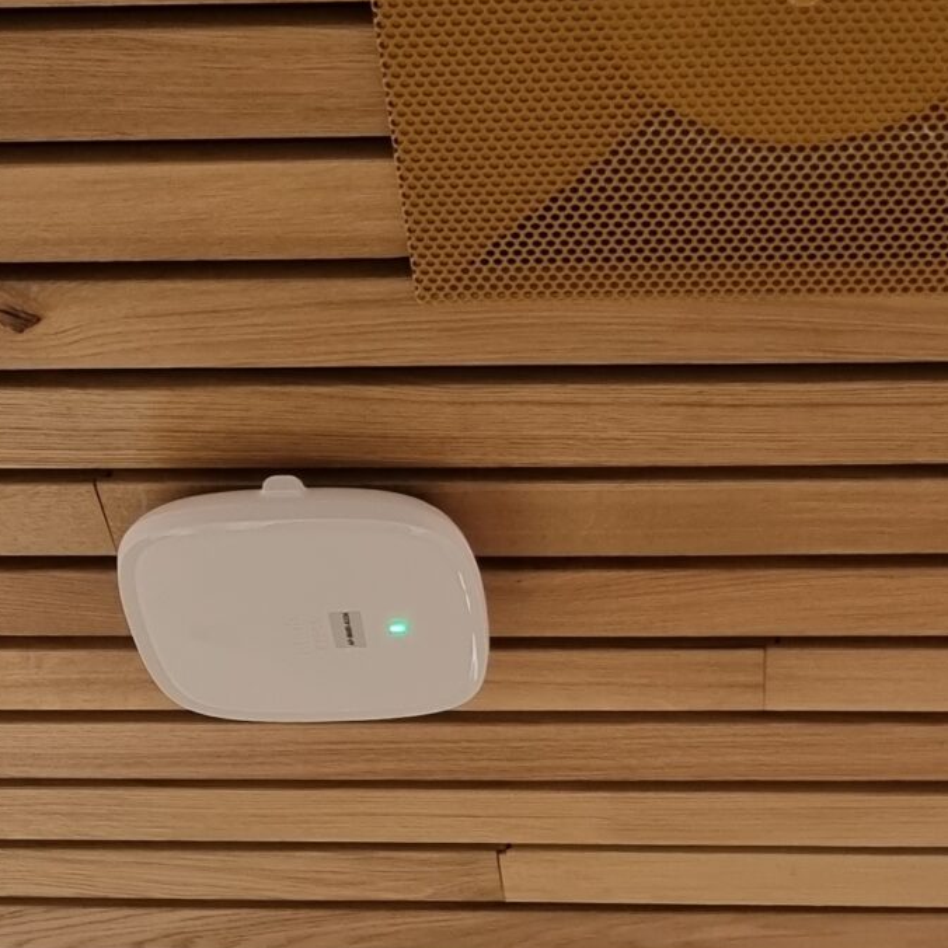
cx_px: 551
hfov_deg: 19.9
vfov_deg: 19.4
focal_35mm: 87
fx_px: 2696
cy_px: 940
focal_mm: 5.4
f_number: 1.8
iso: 250
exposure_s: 1/43
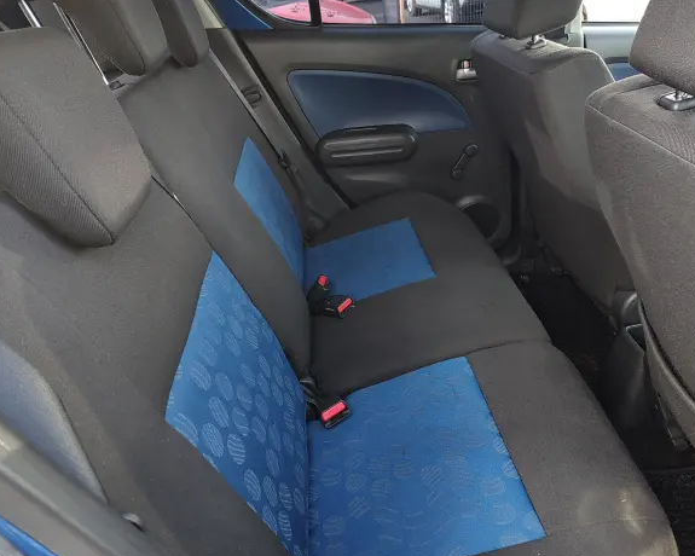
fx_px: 514
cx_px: 363
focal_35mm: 25
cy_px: 289
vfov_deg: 56.8
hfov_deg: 68.1
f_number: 1.8
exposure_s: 1/100
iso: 283
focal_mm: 5.56
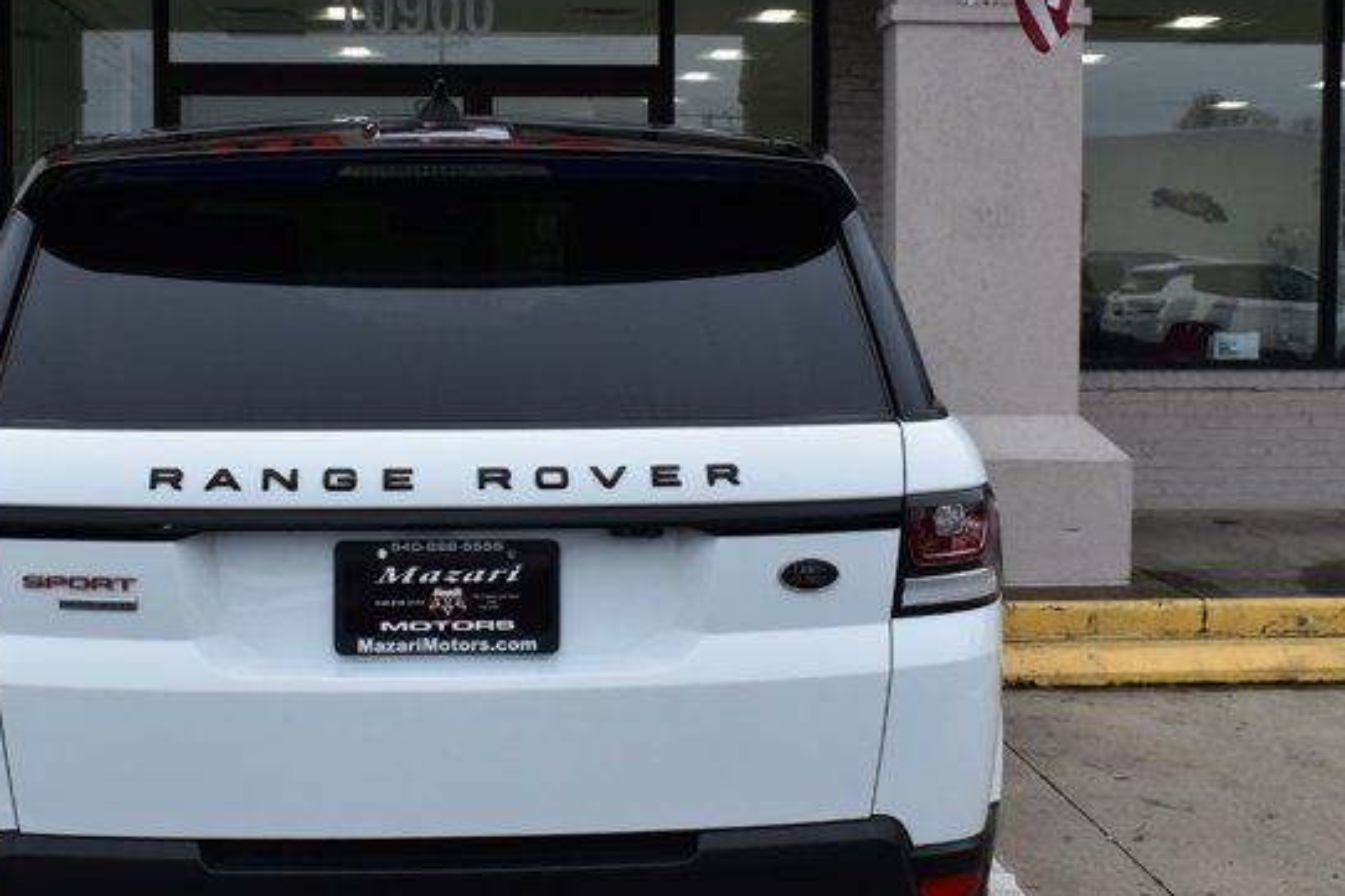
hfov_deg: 38.8
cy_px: 417
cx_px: 561
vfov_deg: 26.5
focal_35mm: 51
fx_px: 1905
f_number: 9
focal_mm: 18
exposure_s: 1/125
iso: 400
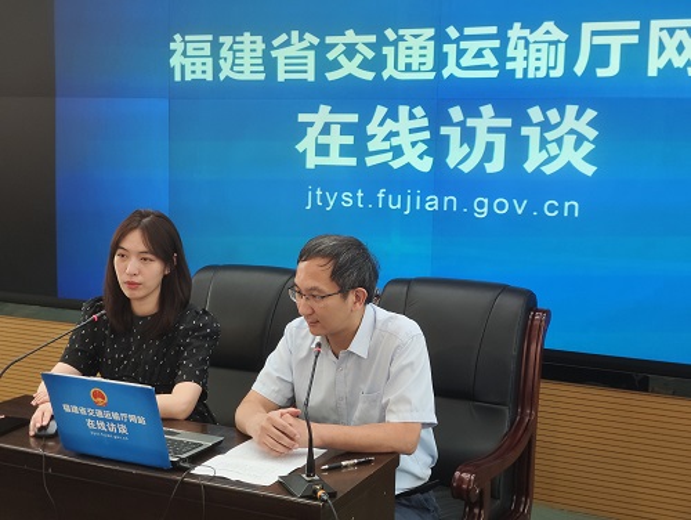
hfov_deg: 38.2
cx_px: 346
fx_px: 999
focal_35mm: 50
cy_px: 260
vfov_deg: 29.2
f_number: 1.9
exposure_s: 1/33.3
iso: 818
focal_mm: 7.1
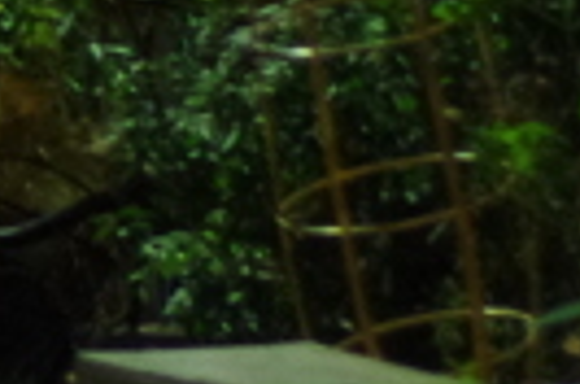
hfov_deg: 3.4
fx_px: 9290
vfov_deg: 2.4
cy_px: -35
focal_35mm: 578
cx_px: -1513
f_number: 2
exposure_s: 1/20
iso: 1600
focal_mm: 50
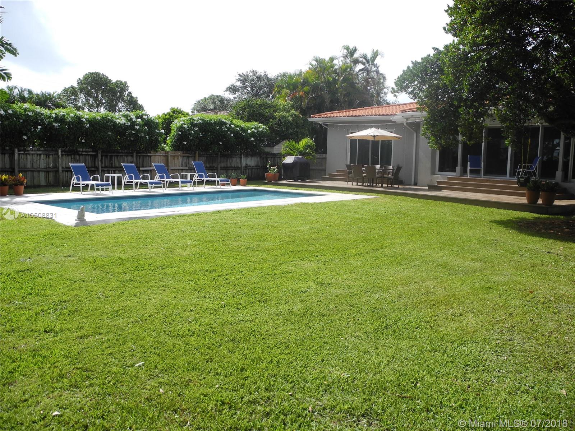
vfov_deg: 49.7
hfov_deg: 63.4
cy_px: 216
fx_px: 465
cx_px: 288
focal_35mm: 28
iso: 100
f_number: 3.2
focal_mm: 6
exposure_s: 1/968
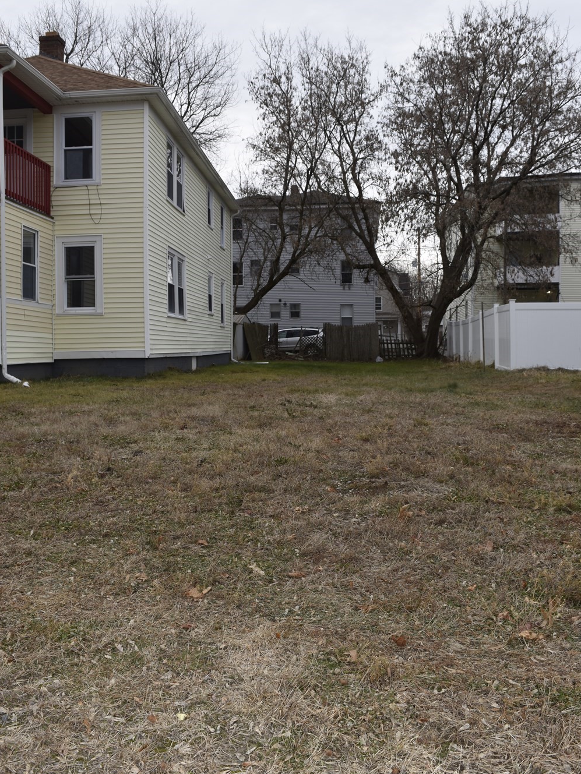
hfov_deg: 46.8
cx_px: 285
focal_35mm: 30
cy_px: 369
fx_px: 671
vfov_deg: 59.9
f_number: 8
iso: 100
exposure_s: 1/200
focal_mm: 18
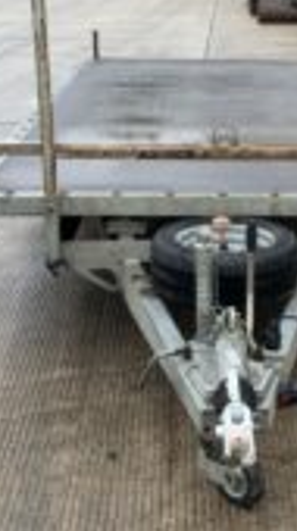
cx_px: 241
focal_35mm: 67
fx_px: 943
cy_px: 216
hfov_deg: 17.7
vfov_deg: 31.4
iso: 16
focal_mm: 3
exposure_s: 1/122
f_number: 1.8
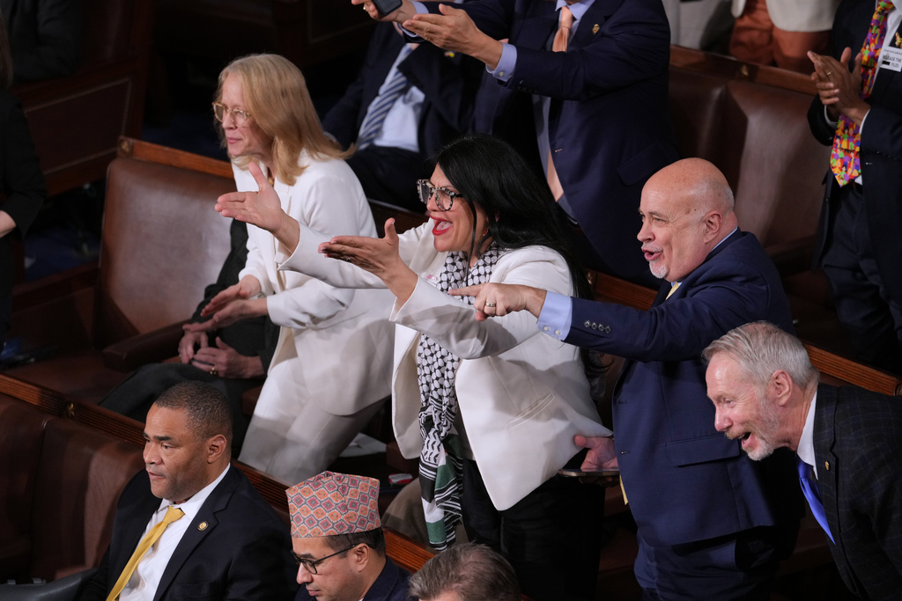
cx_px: 451
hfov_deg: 10.3
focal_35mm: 200
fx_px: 5011
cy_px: 300
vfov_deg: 6.9
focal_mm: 200
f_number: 5
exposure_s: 1/400
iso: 2000
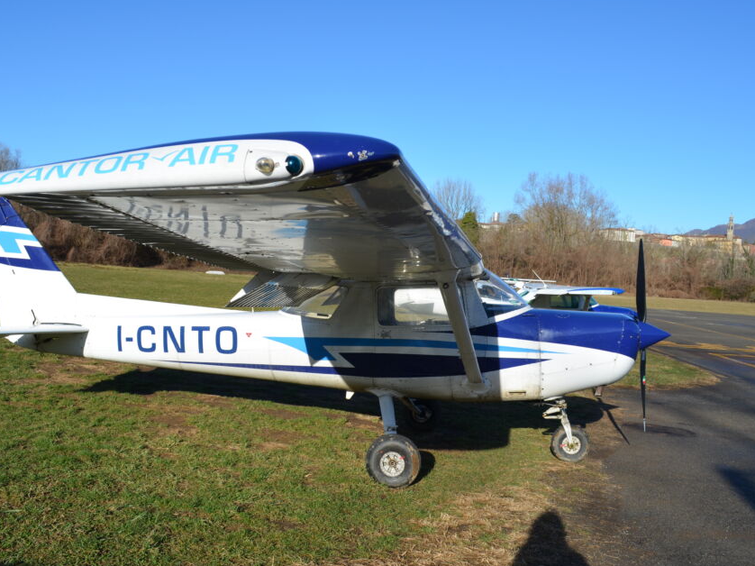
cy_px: 283
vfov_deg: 46.8
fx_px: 654
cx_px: 359
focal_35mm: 30
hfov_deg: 60.0
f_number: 9
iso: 100
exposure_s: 1/320
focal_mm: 18
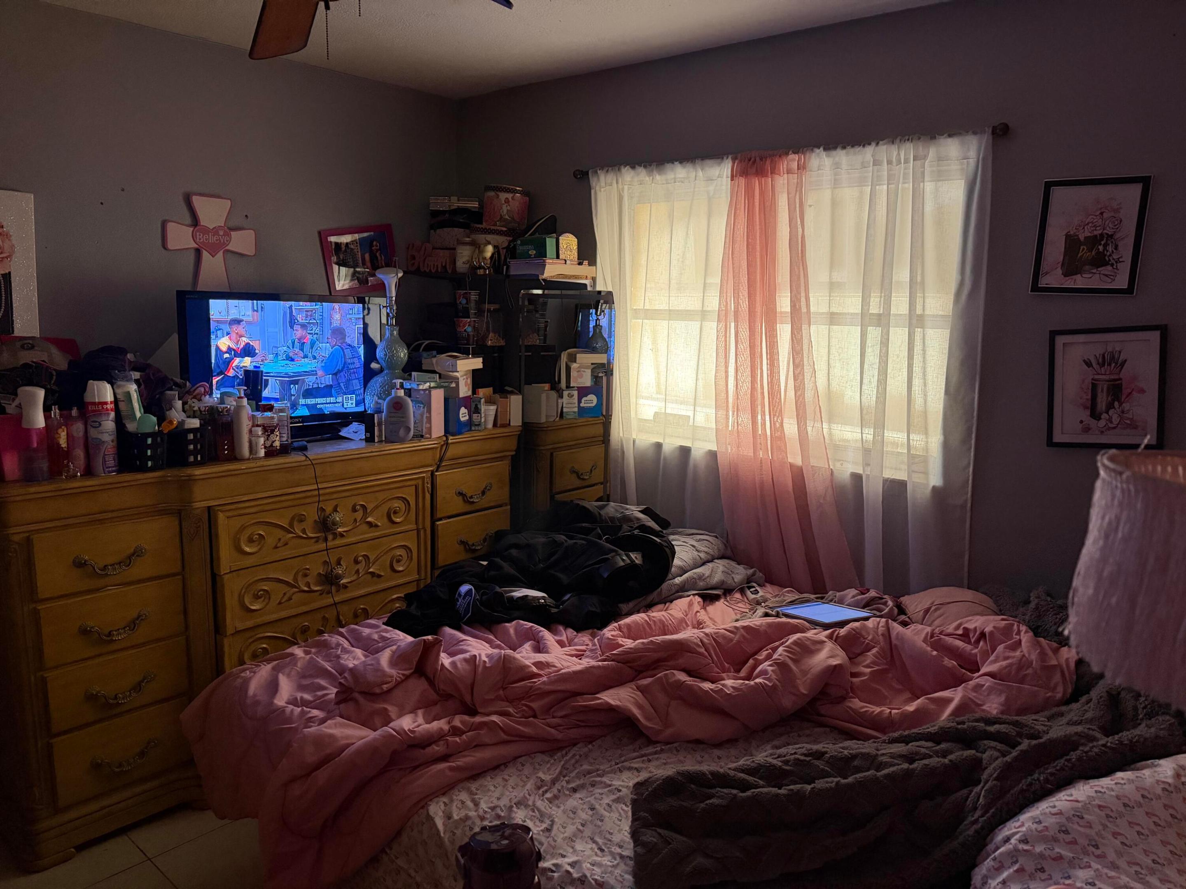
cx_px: 593
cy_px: 444
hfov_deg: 71.6
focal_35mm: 24
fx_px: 822
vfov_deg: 56.8
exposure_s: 1/53
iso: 800
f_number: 1.78
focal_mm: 6.76
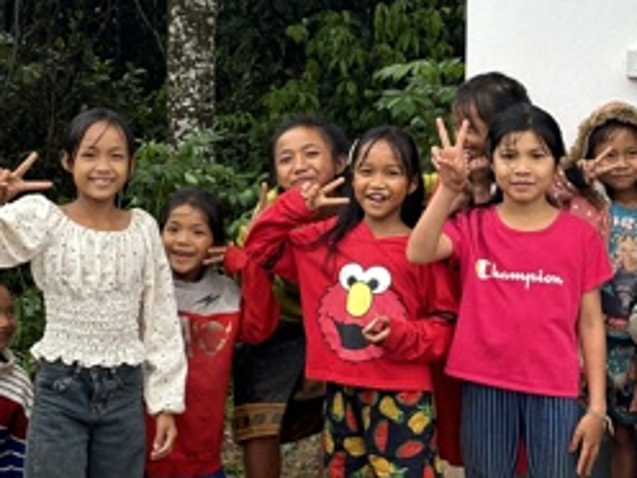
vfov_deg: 17.6
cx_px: 265
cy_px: 226
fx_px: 1546
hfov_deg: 23.3
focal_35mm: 84
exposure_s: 1/60
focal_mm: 5.96
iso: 64
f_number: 1.6
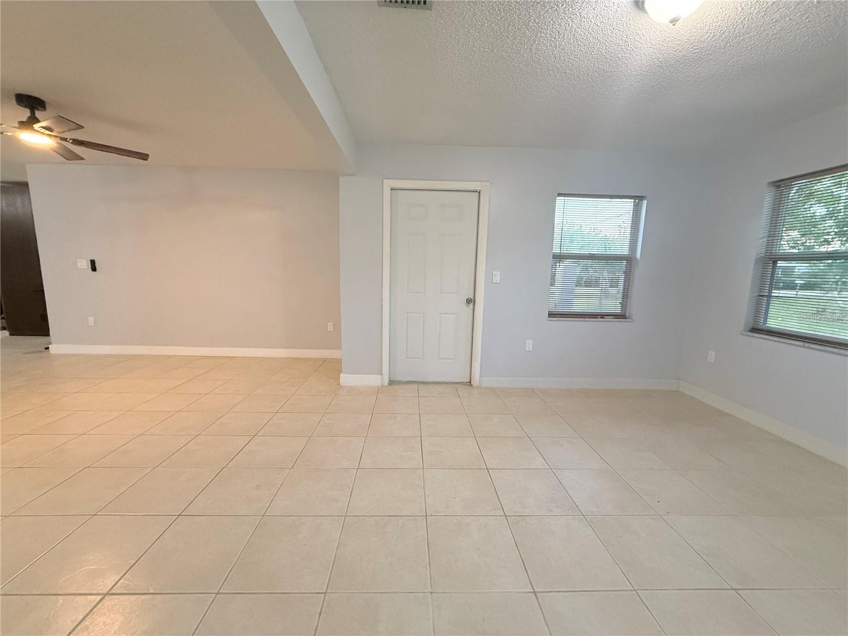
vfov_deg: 85.7
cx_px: 424
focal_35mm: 14
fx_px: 343
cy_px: 318
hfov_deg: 102.1
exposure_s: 1/120
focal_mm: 2.22
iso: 640
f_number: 2.2
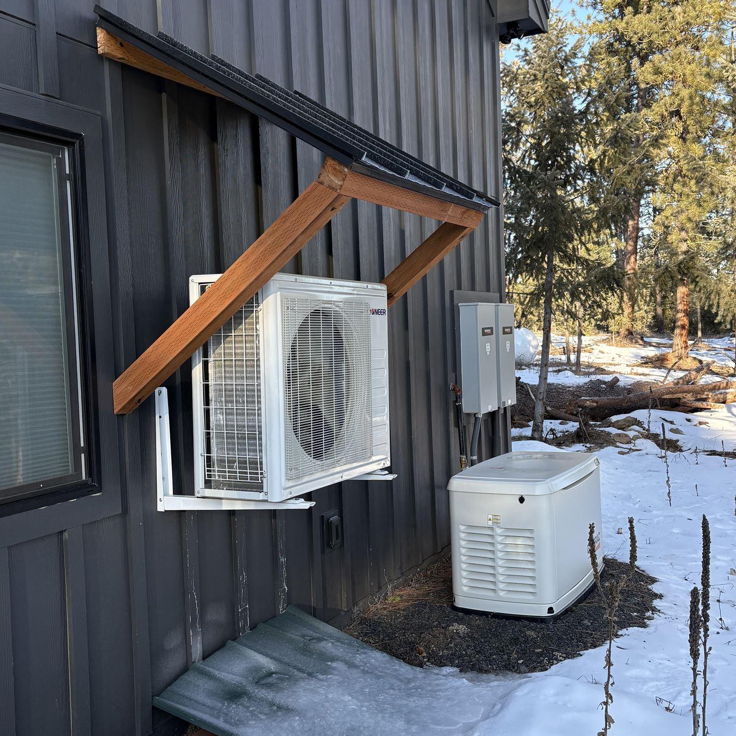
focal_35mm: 37
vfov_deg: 44.9
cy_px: 356
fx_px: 890
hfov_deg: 44.9
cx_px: 398
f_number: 1.6
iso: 64
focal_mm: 5.96
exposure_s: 1/576
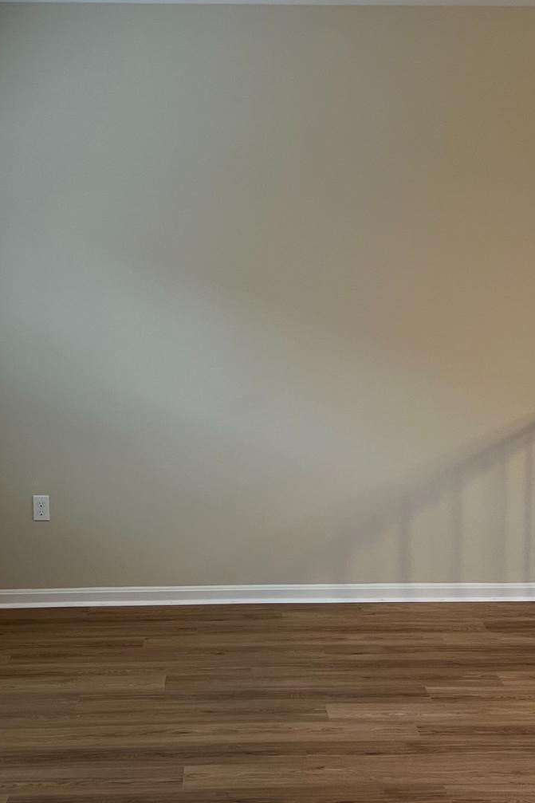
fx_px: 1226
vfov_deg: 36.1
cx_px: 262
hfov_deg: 24.6
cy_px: 478
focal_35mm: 55
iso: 100
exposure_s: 1/60
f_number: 1.5
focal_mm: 5.7
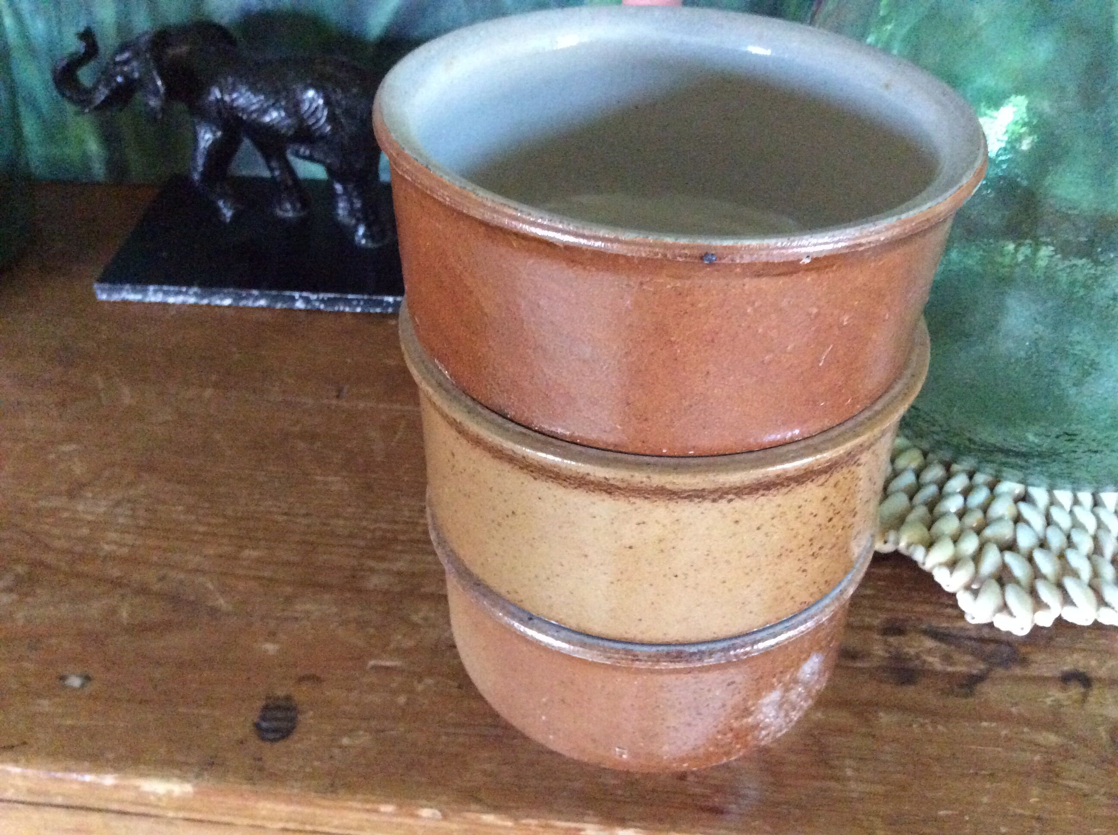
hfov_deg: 56.9
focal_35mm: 32
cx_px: 559
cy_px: 418
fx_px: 1032
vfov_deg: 44.1
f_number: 2.4
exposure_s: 1/17
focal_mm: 3.3
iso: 640
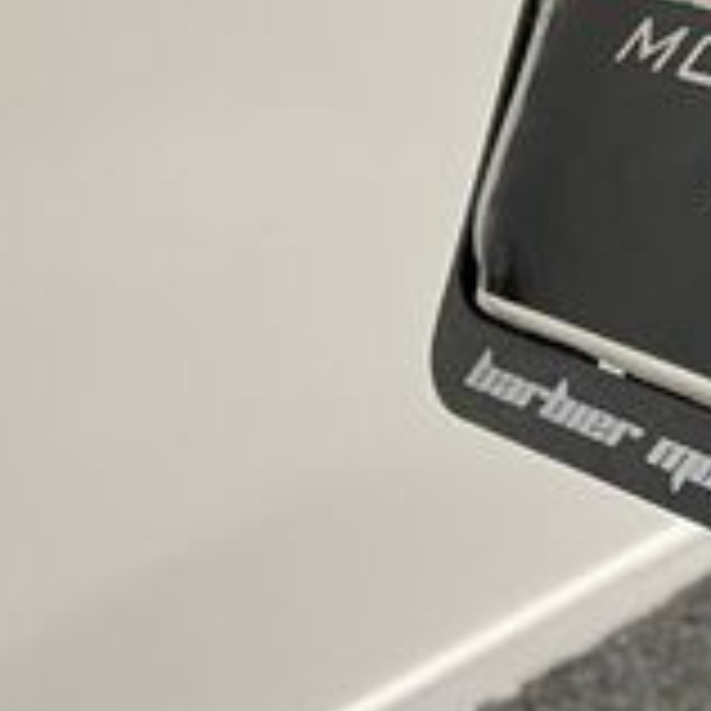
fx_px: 2161
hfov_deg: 16.7
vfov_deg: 18.1
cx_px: 1125
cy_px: -36
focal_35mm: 93
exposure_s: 1/50
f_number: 1.6
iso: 160
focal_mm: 5.1
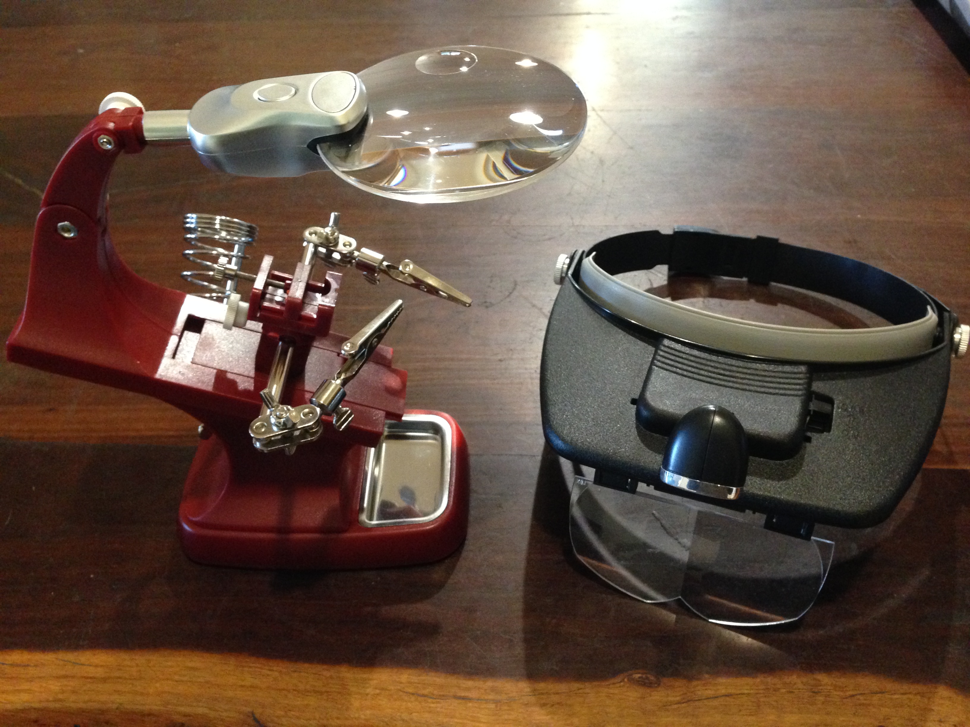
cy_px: 364
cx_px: 485
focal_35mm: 33
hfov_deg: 55.4
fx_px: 925
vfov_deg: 42.9
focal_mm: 4.12
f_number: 2.4
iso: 400
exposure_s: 1/15
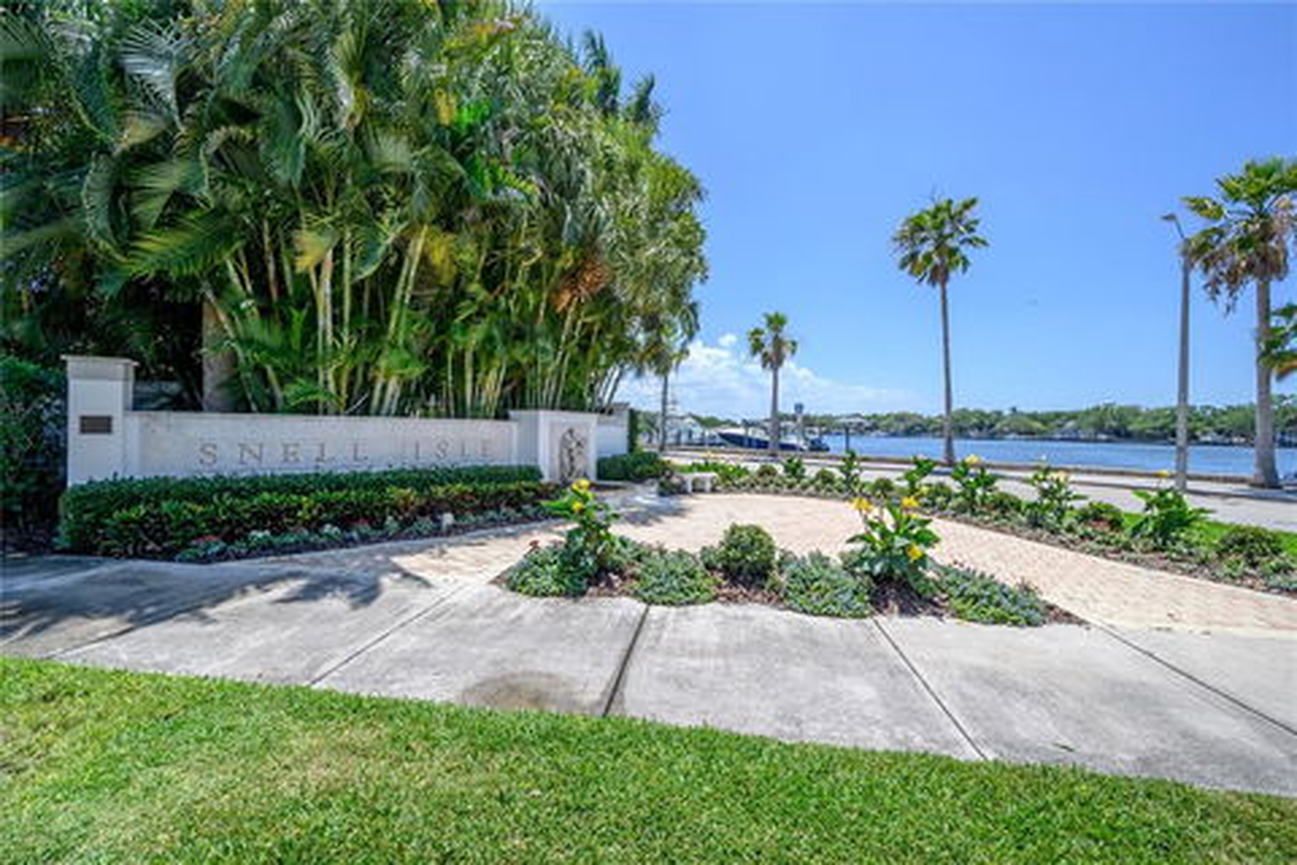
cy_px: 432
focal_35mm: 14
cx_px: 648
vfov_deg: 81.2
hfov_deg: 104.3
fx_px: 504
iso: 320
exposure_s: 1/400
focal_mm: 14
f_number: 10
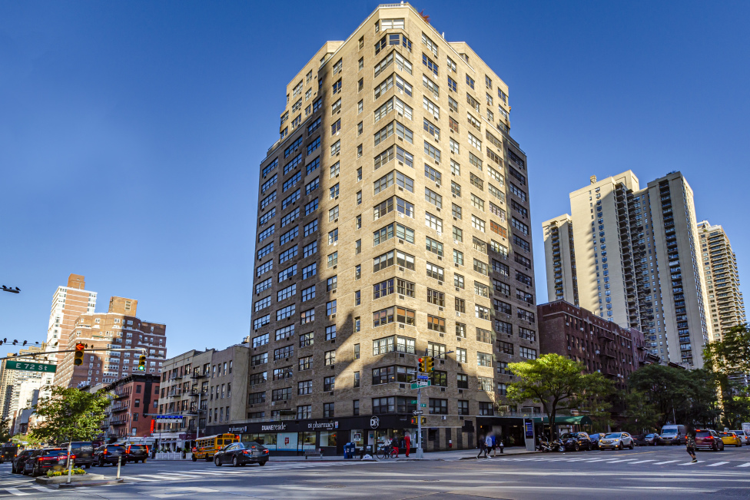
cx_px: 375
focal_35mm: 18
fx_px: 375
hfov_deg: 90.0
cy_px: 250
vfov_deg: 67.4
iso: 100
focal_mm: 12
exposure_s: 1/320
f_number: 9
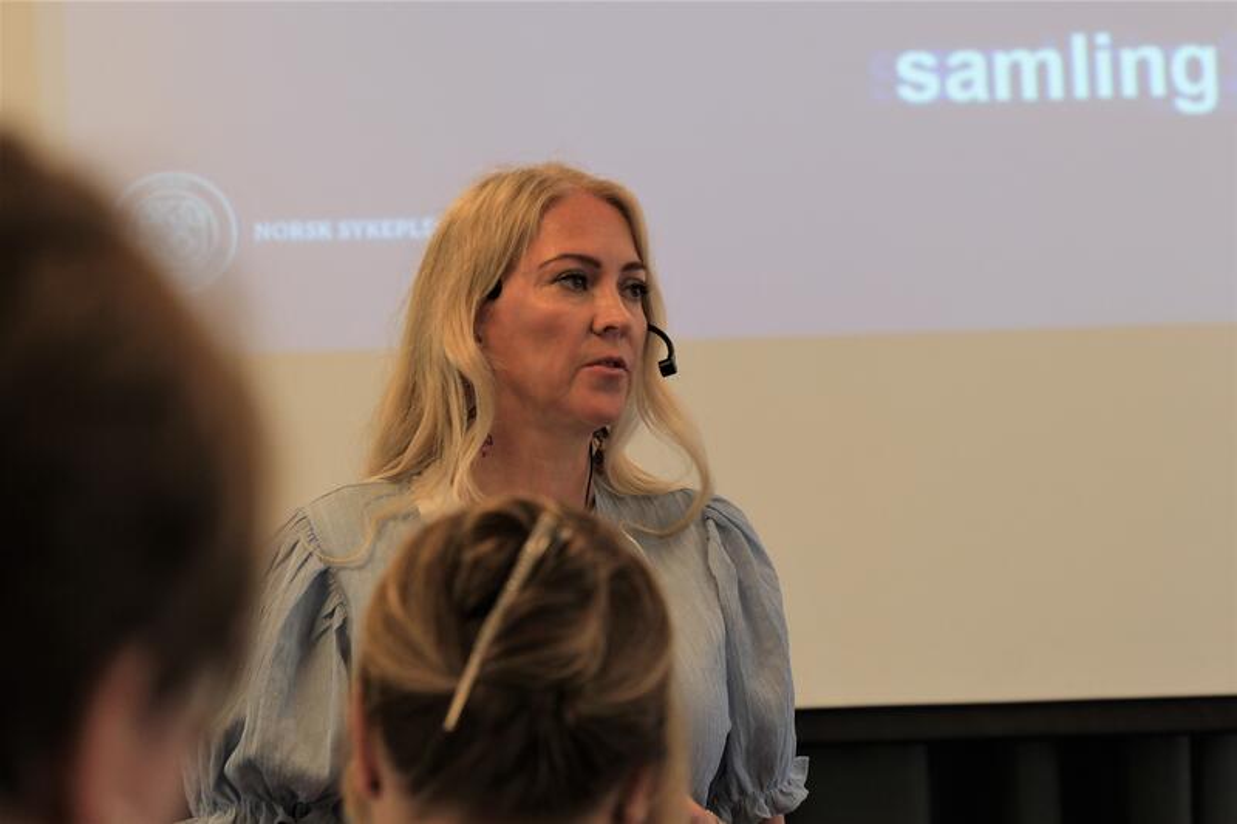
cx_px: 618
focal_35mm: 190
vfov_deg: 7.2
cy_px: 412
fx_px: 6527
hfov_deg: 10.8
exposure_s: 1/42
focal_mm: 126.8
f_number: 6.3
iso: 800
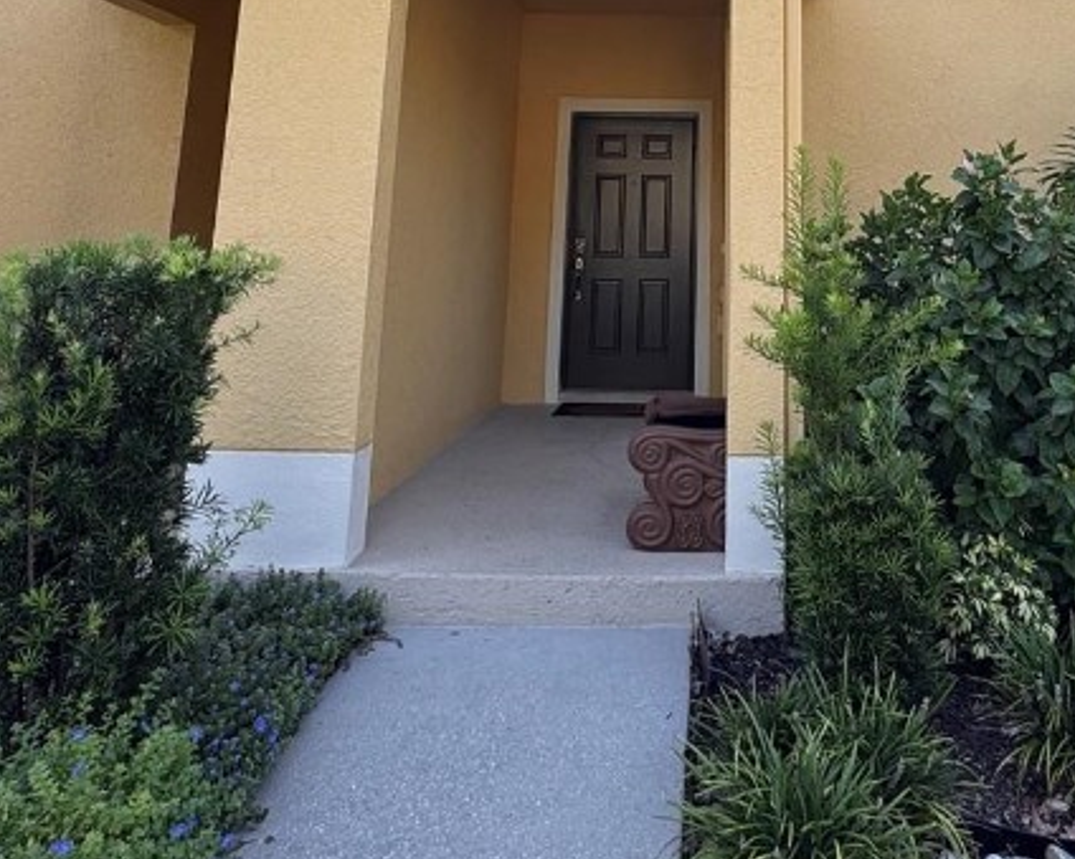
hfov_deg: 53.0
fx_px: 1050
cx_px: 728
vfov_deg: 39.7
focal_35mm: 33
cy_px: 20
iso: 40
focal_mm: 2.22
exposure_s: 1/390
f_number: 2.2
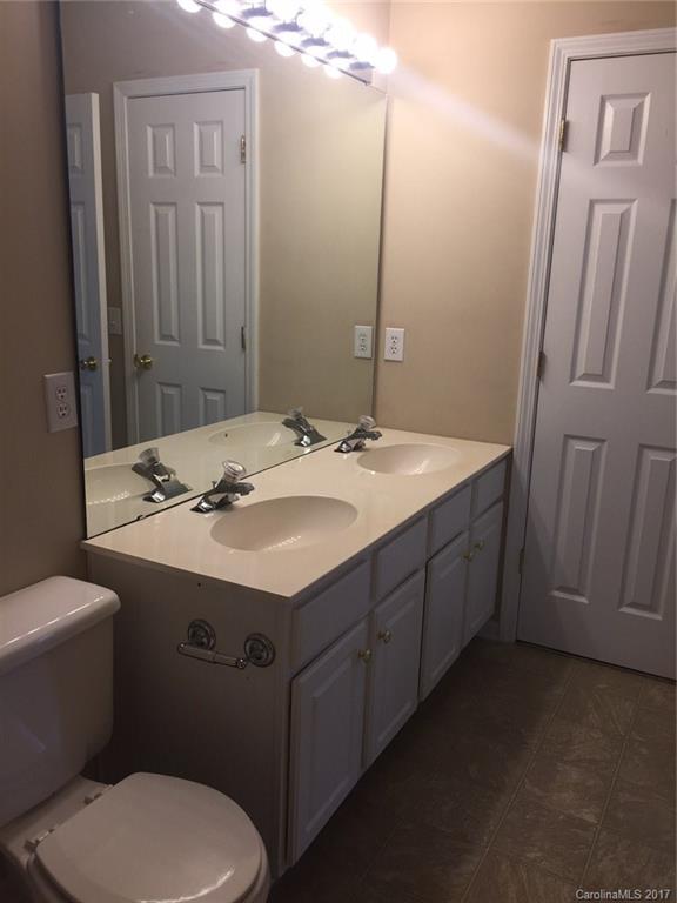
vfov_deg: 61.7
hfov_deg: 48.2
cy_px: 452
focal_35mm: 29
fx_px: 756
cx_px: 338
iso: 40
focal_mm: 4.15
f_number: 2.2
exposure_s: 1/120
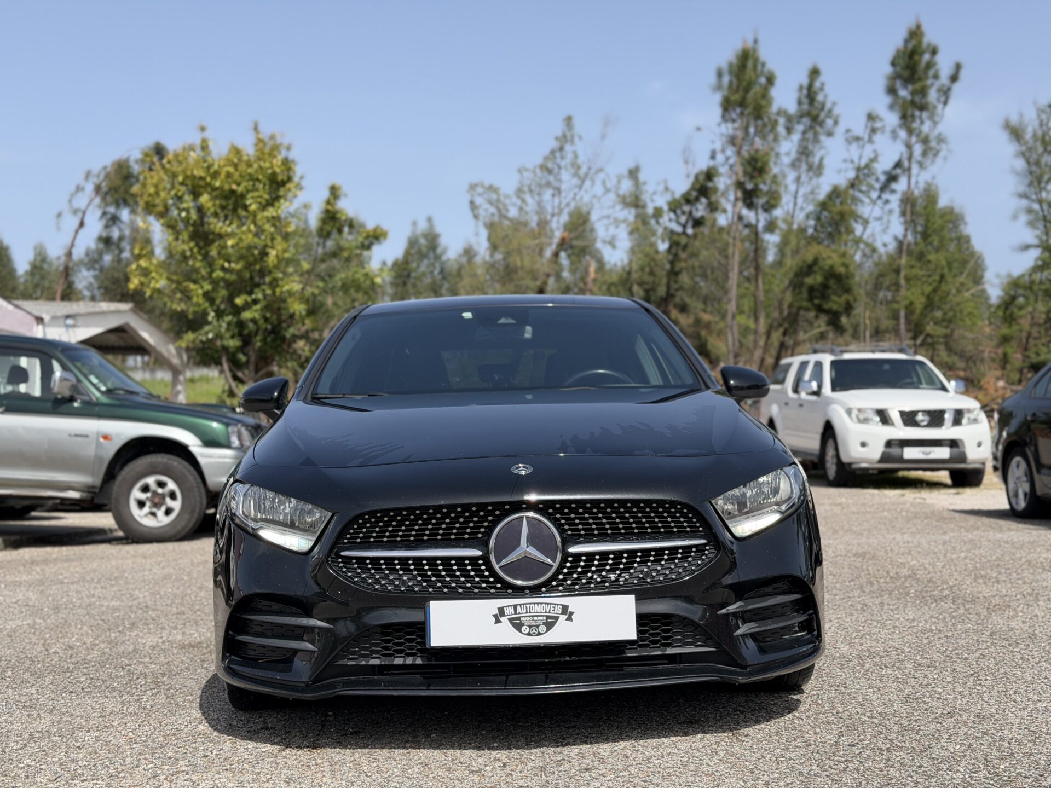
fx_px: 1457
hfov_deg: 39.7
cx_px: 526
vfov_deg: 30.3
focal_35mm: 48
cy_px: 394
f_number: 1.78
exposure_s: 1/3534
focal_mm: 6.76
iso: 100
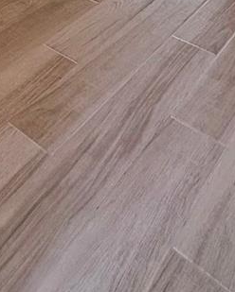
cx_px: 57
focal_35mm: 53
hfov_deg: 28.2
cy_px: -243
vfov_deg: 21.5
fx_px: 460
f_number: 2.2
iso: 125
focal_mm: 2.22
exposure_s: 1/120
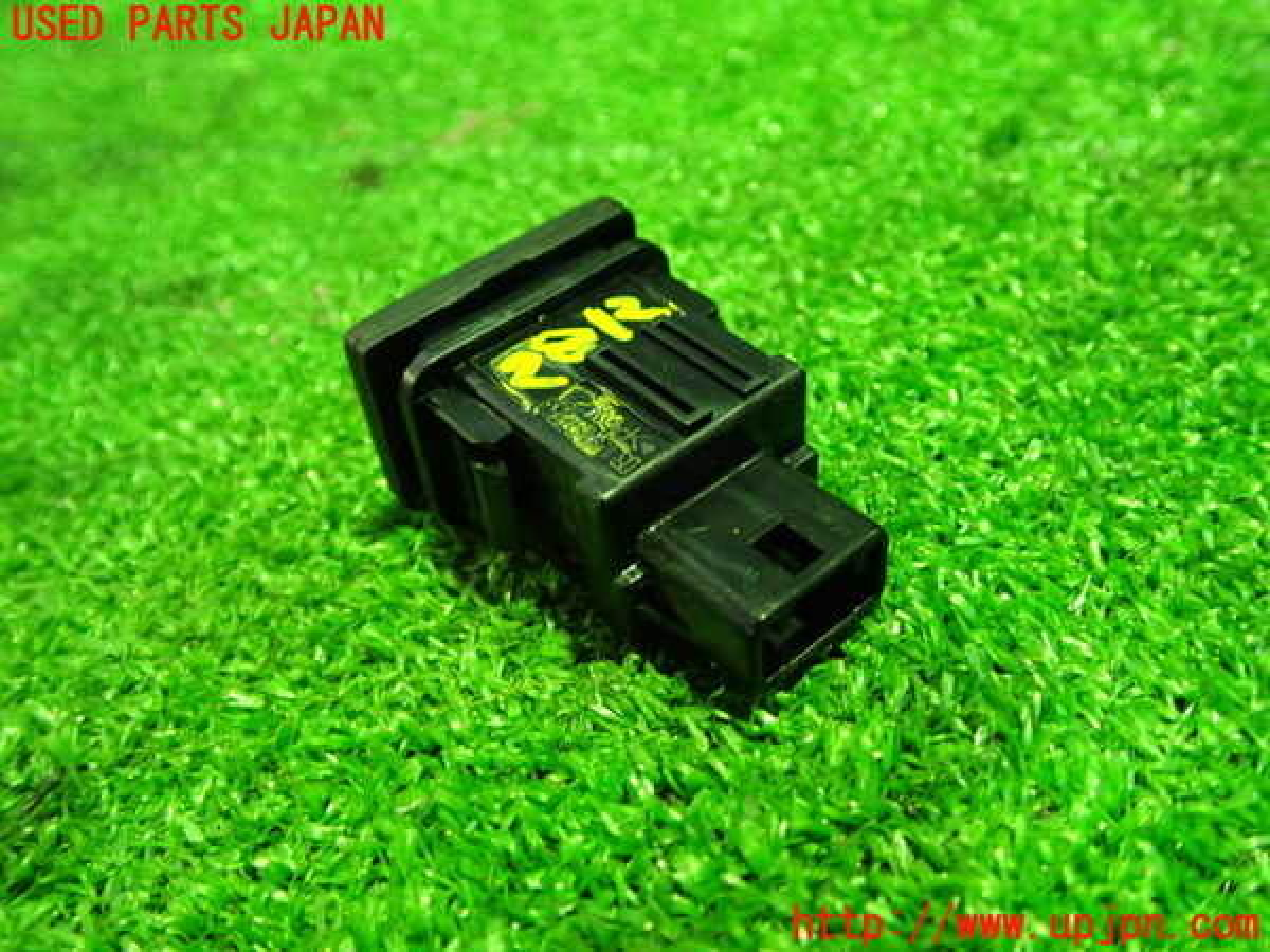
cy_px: 476
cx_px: 635
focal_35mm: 32
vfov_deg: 44.2
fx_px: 1174
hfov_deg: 56.8
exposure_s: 1/20
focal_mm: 5.79
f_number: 2.4
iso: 800
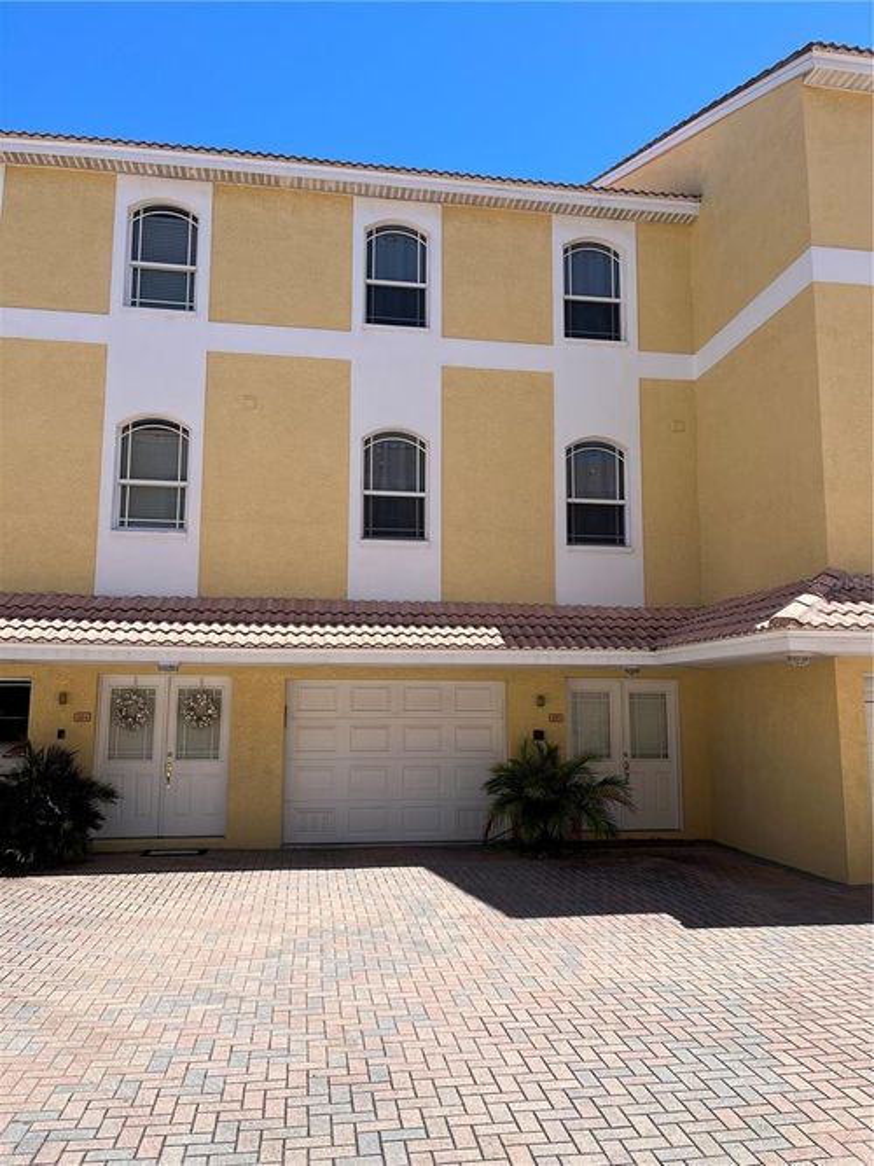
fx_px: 876
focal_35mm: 26
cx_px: 437
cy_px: 583
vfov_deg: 67.3
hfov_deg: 53.0
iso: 50
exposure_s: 1/3521
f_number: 1.6
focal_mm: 5.1
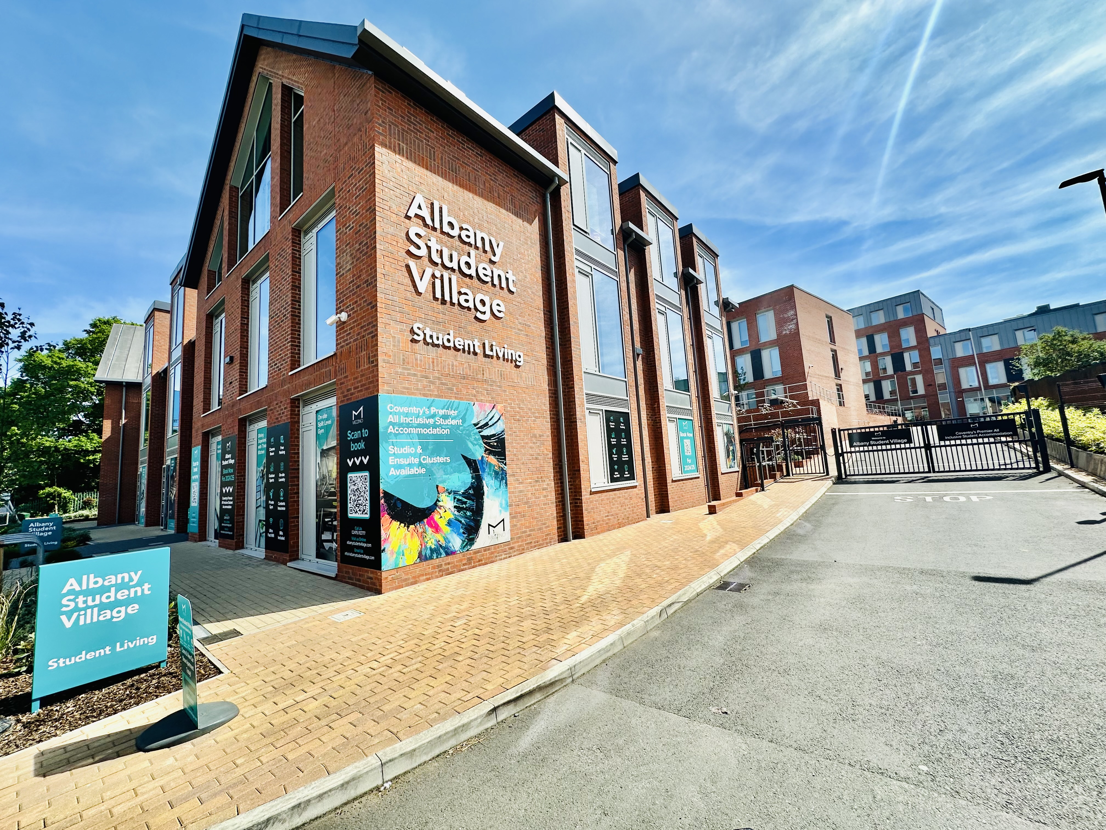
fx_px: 447
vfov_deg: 85.7
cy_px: 415
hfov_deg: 102.1
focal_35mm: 14
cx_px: 553
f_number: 2.2
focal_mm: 2.22
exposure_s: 1/1855
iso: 50
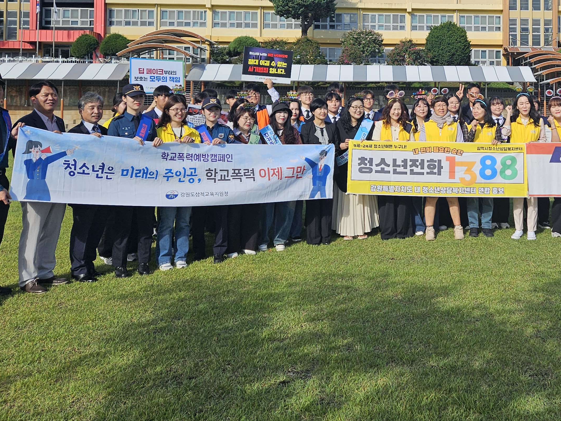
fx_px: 697
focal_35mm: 43
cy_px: 74
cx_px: 430
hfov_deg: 42.3
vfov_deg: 32.5
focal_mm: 5.4
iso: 25
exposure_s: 1/2240
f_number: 1.8
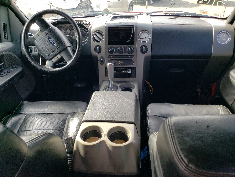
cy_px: 88
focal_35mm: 26
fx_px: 177
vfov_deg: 53.1
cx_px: 118
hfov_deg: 67.3
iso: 50
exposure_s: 1/227
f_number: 1.5
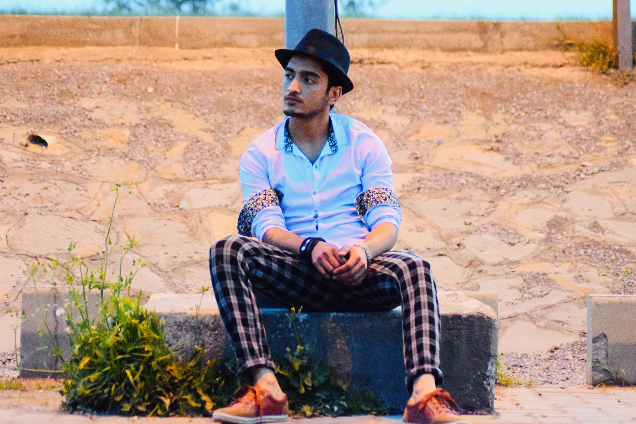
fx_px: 2438
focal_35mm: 138
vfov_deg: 9.9
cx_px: 318
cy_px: 212
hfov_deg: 14.9
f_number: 4
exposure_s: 1/80
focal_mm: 92
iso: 6400
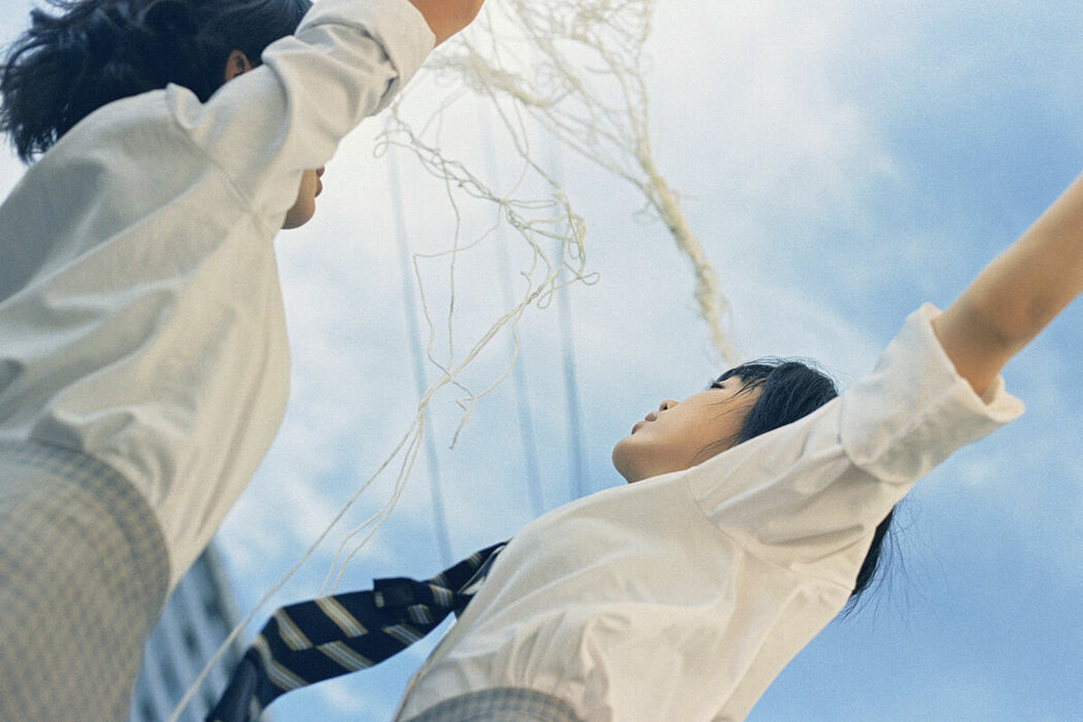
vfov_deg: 27.5
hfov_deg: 40.3
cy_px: 361
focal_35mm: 49
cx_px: 542
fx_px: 1474
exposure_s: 1/500
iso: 250
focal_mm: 50
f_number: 3.5
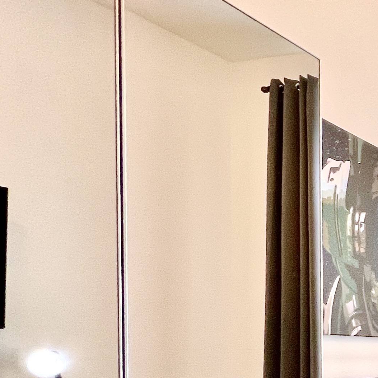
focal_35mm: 44
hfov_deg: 20.9
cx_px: 715
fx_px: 544
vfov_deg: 35.5
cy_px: 358
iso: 100
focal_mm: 1.57
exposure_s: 1/99
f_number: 1.8
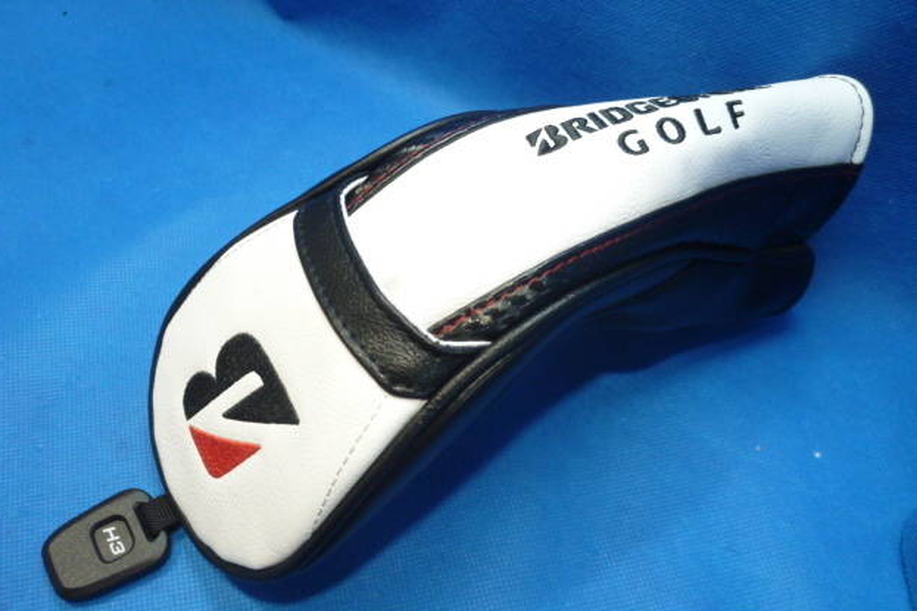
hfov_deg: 60.3
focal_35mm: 31
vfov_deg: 42.2
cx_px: 453
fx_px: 789
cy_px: 342
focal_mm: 5.2
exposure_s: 1/30
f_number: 3
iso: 250
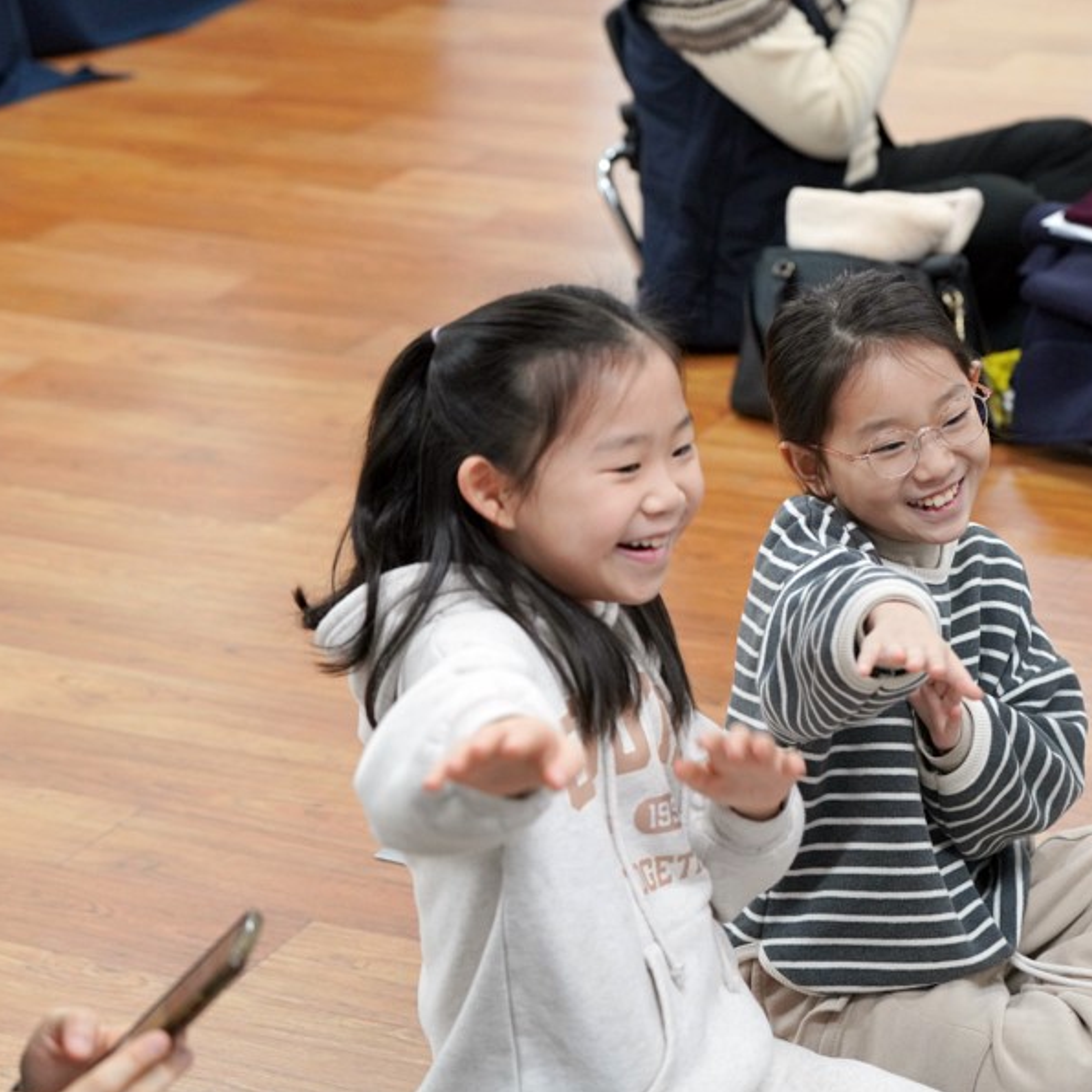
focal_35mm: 95
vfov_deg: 18.3
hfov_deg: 18.3
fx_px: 3391
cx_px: 718
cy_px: 548
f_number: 4
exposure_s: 1/160
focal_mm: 74
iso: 2000
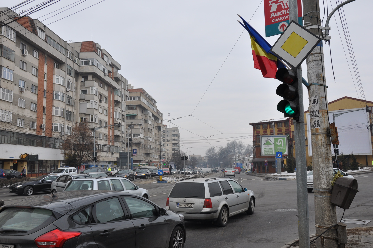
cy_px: 124
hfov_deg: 57.3
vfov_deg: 39.9
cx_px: 186
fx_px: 341
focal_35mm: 33
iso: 200
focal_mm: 22
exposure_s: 1/100
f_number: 10
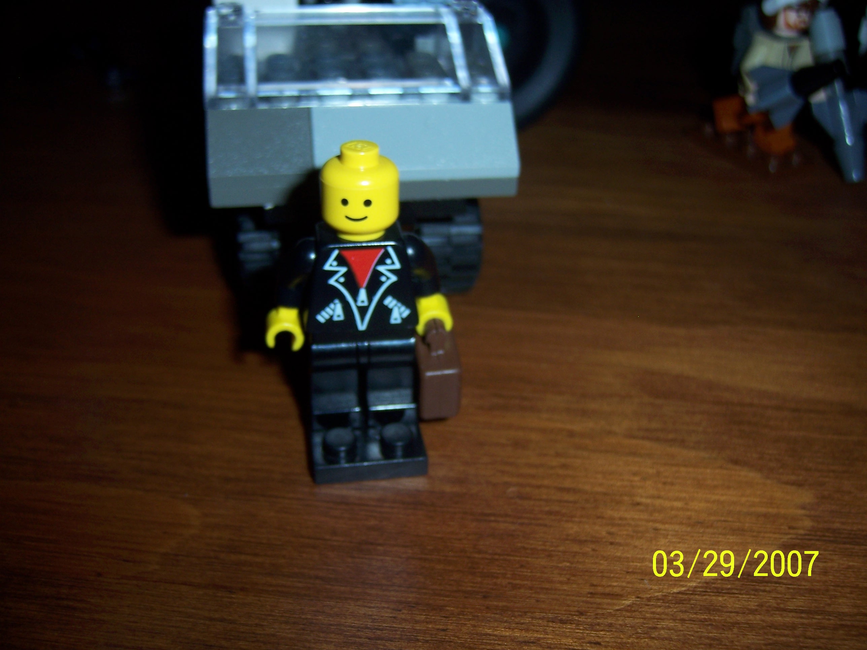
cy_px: 325
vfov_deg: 39.7
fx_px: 902
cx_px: 434
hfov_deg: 51.4
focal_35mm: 36
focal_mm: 6.2
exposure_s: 1/60
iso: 80
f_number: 2.8
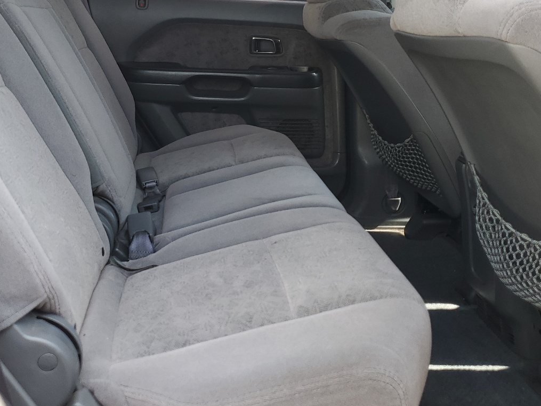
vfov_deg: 34.6
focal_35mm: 41
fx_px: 641
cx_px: 243
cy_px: 115
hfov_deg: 45.7
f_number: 1.5
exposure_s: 1/196
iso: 50
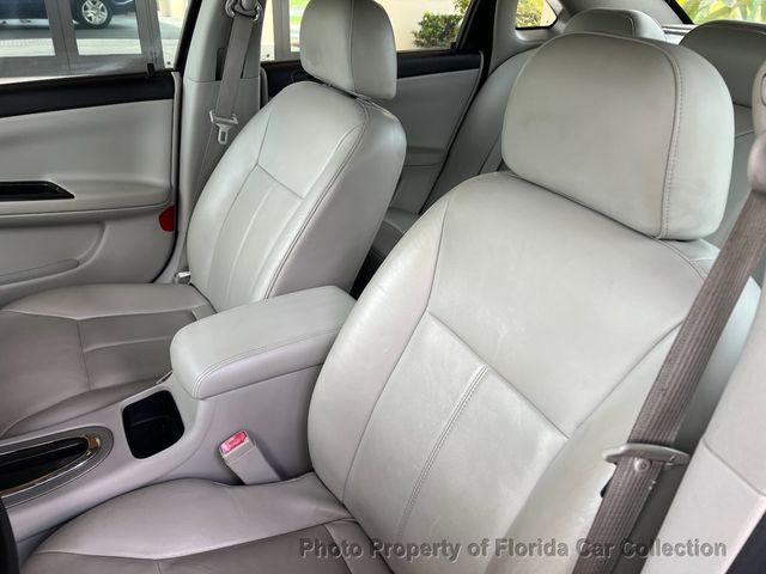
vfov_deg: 53.1
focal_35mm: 26
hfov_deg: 67.3
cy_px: 287
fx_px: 575
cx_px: 383
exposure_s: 1/159
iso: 40
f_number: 1.5
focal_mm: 5.7
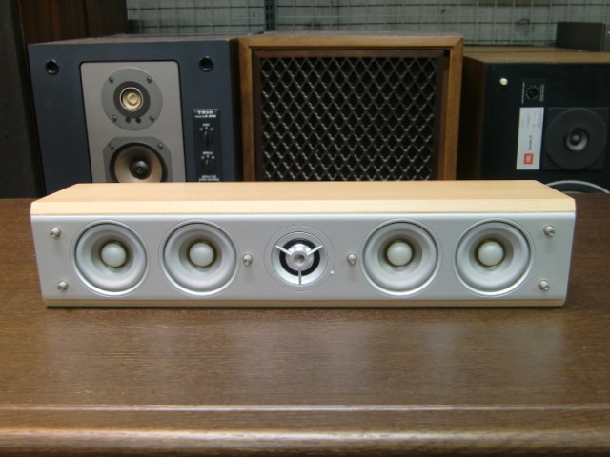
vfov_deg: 36.8
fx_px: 687
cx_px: 305
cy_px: 228
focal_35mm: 39
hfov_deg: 47.9
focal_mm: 6.9
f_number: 3
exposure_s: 1/15
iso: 200
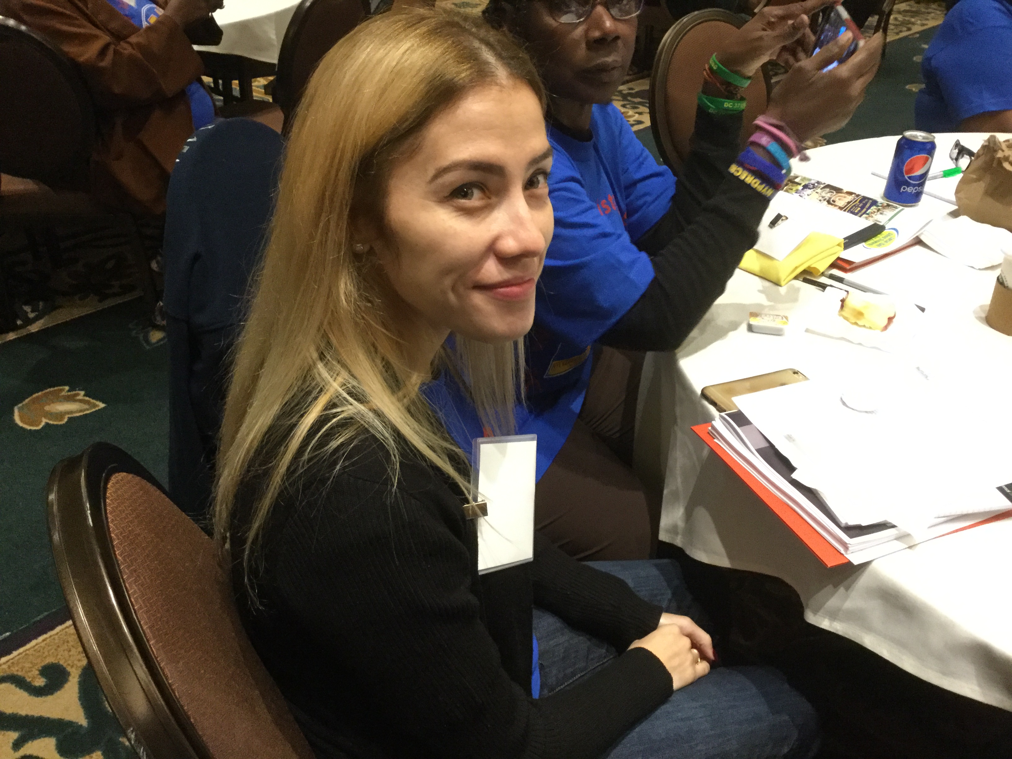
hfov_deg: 58.4
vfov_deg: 45.4
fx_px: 906
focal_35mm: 31
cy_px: 380
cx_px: 506
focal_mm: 3.3
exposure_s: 1/30
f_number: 2.4
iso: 250
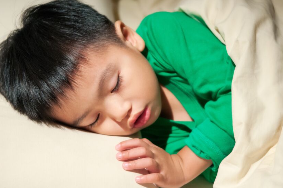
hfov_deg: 22.5
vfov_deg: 15.1
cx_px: 143
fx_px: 711
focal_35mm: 91
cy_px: 95
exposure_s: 1/80
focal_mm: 55
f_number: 2.8
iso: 1000
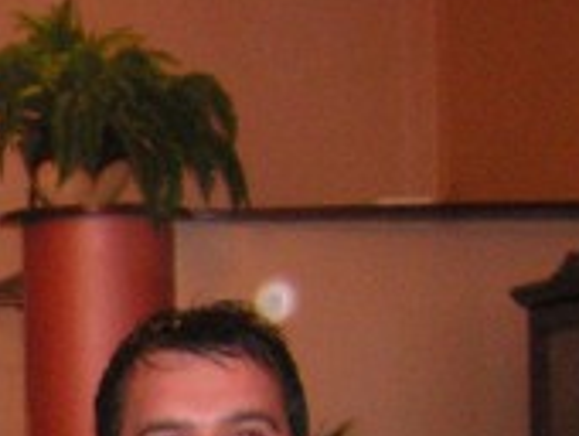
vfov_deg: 8.4
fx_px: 2831
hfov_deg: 10.5
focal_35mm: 169
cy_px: 879
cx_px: -657
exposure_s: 1/40
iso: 200
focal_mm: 6
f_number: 3.2
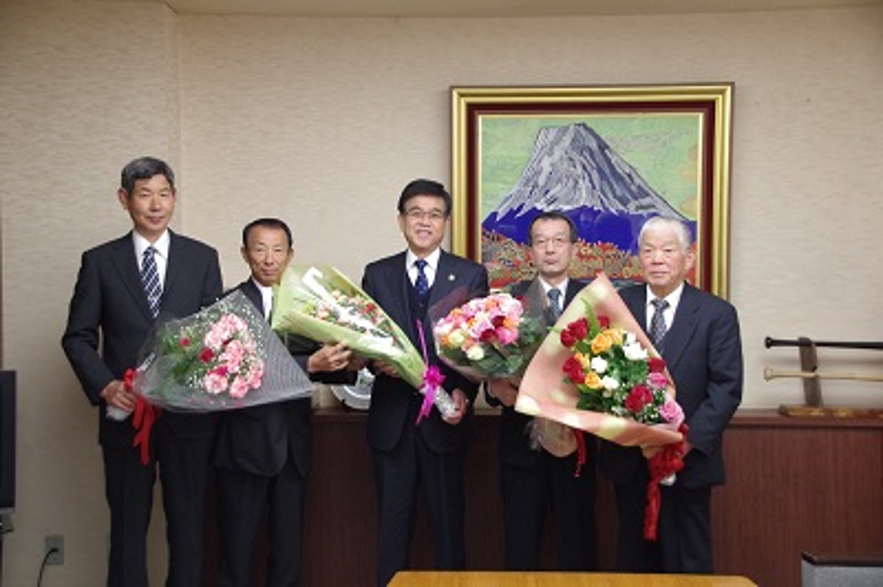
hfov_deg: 31.2
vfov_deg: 21.0
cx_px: 442
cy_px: 294
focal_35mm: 64
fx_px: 1581
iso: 3200
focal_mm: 43
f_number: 5.6
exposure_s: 1/60
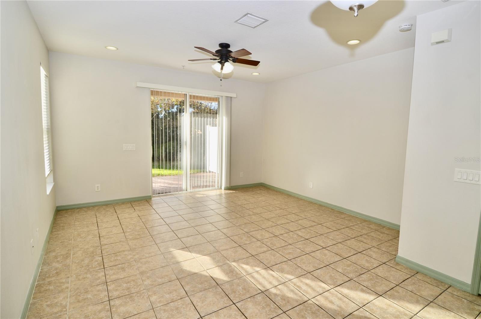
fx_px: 240
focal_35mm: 18
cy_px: 160
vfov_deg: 67.1
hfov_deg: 90.1
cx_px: 240
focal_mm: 12
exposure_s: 1/160
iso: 100
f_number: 6.3
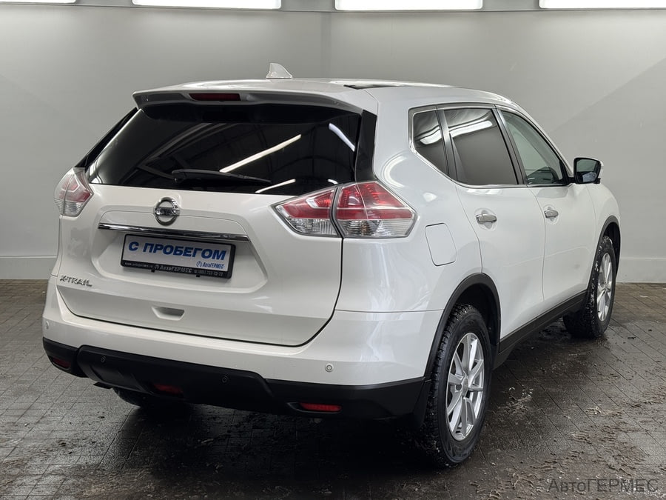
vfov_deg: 30.3
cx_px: 333
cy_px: 250
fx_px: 924
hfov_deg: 39.7
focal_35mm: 48
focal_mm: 6.76
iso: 50
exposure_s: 1/133
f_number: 1.78
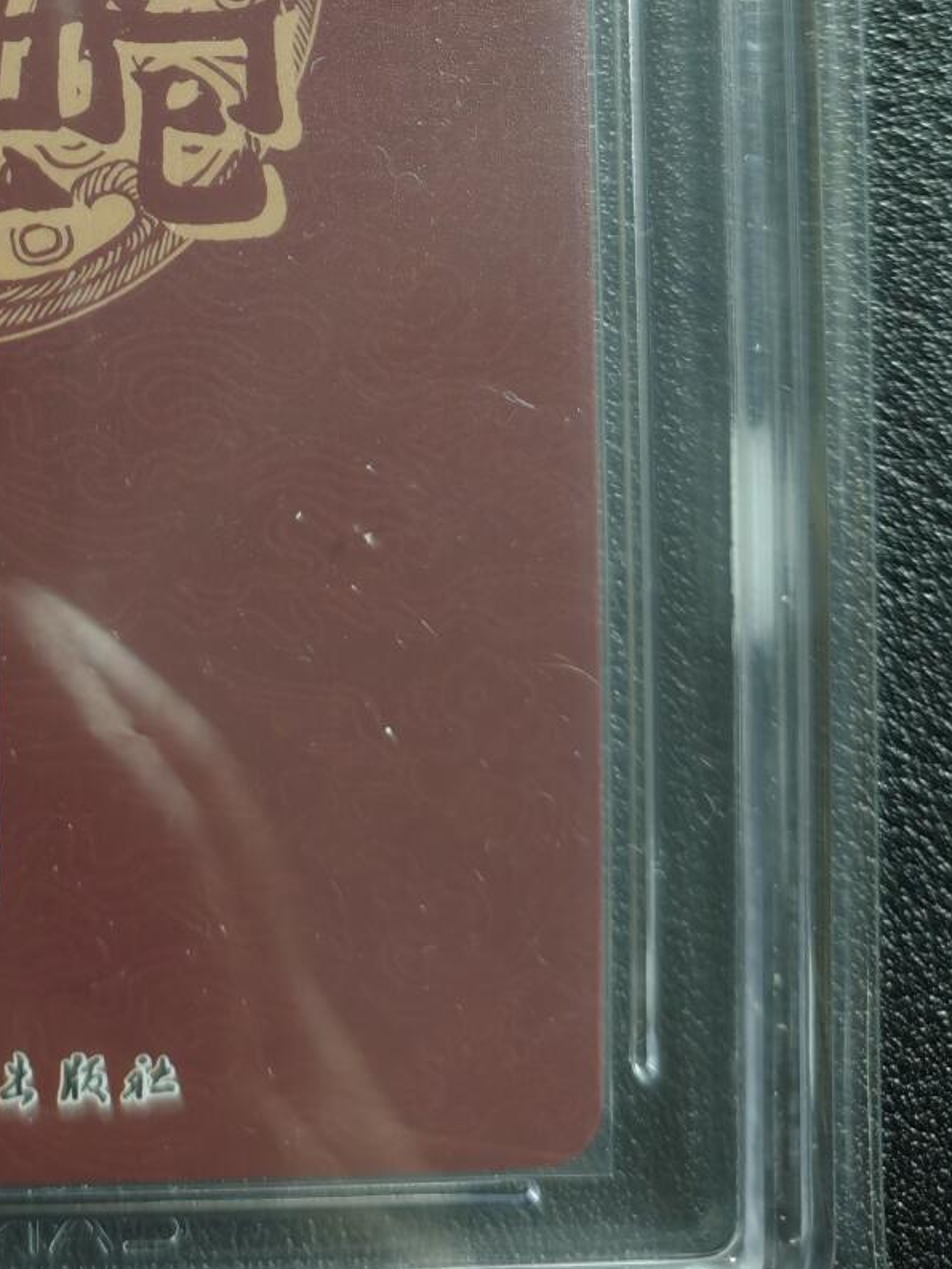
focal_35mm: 59
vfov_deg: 30.4
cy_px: 5
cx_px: -78
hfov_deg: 23.4
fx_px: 2163
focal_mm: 4.94
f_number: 1.5
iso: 500
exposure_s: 1/50
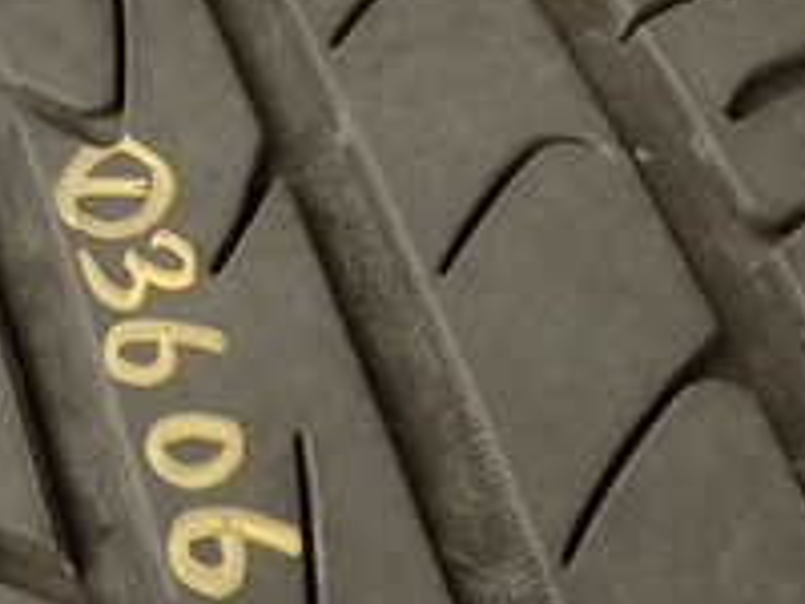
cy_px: 105
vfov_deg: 19.4
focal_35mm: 75
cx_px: 76
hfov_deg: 25.2
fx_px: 1744
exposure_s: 1/100
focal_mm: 4.5
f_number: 2
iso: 100
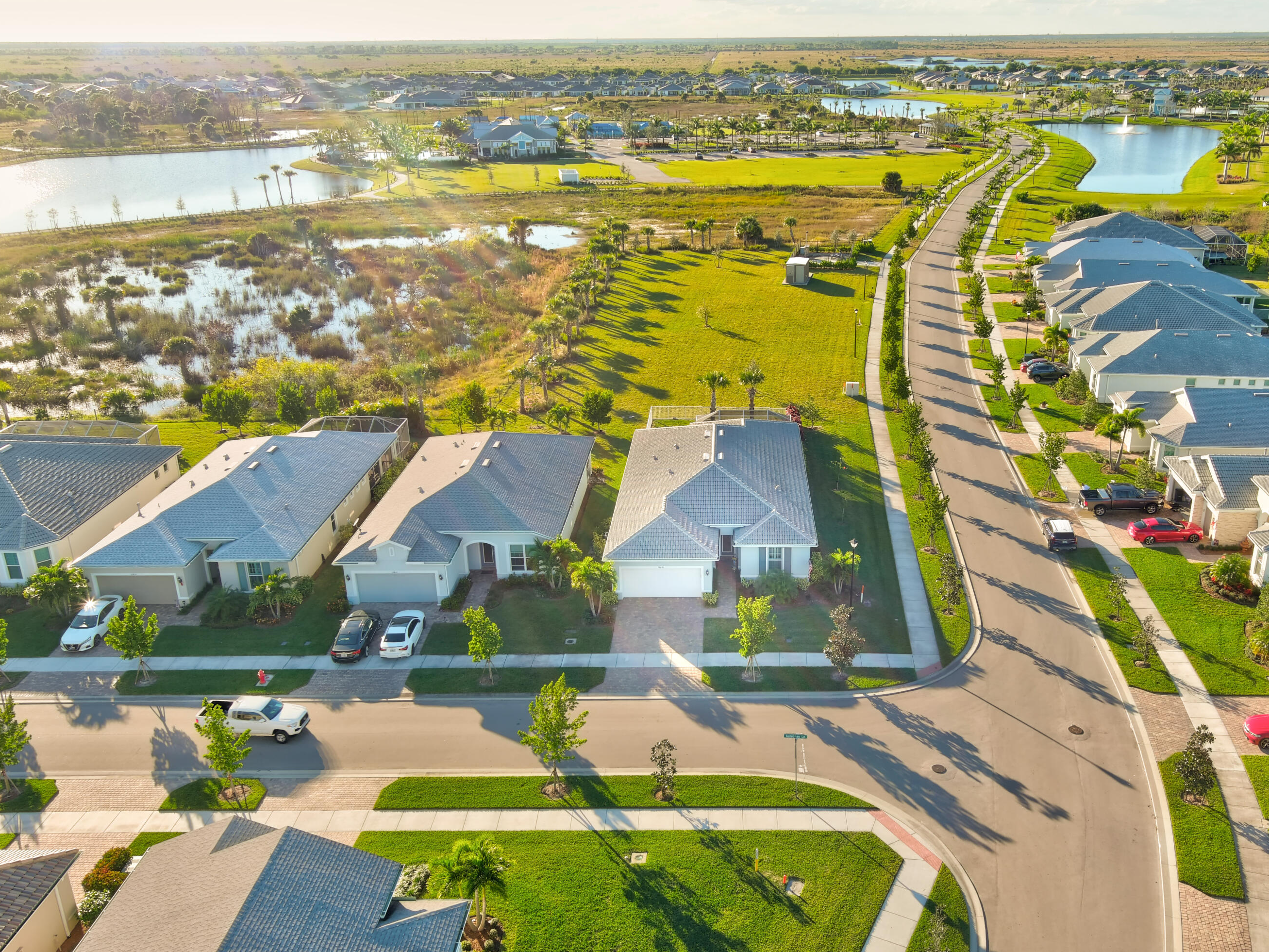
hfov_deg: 56.6
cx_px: 718
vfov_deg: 44.2
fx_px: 1173
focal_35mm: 32
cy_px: 468
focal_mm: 10.6
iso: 105
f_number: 8
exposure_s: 1/101
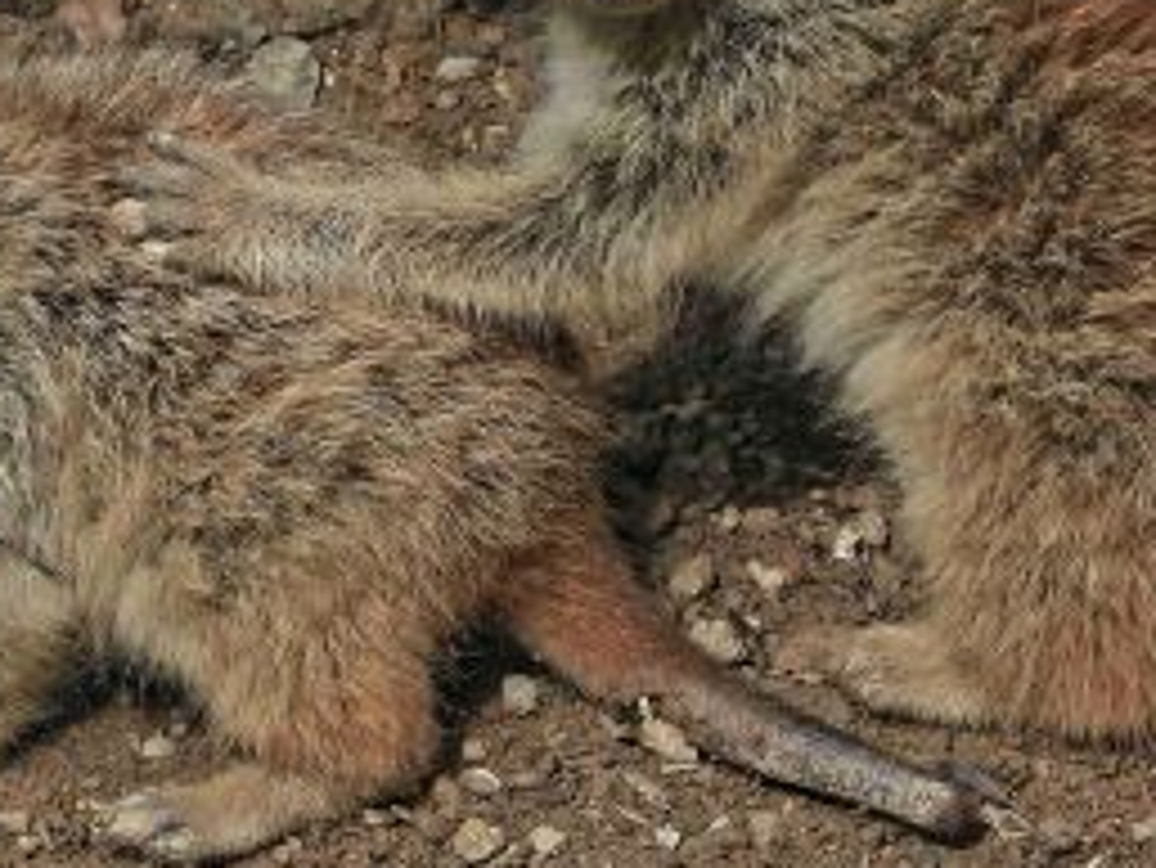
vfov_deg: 2.5
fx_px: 19913
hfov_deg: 3.3
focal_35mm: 596
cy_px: 153
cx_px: 639
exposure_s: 1/500
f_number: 4.5
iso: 100
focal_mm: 45.8
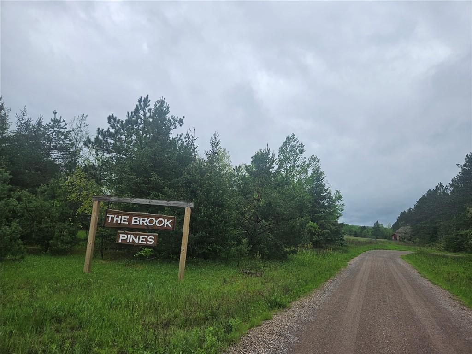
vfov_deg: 58.9
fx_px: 314
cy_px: 177
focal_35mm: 23
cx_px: 236
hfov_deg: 73.9
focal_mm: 5.4
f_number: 1.8
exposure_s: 1/2271
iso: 25
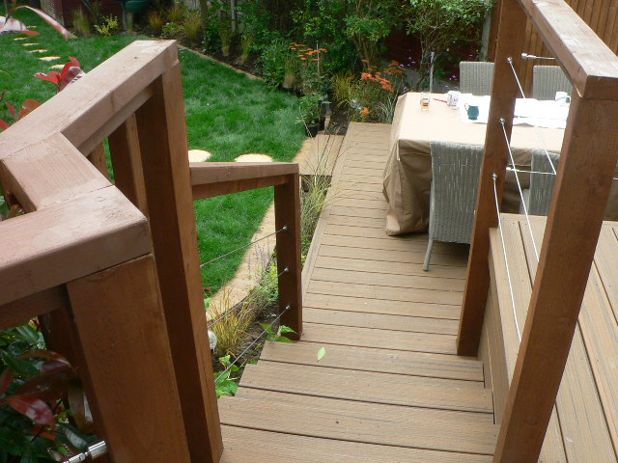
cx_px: 309
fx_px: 625
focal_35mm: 35
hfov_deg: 52.6
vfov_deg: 40.7
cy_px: 232
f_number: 8
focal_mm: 4.6
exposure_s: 1/40
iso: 80
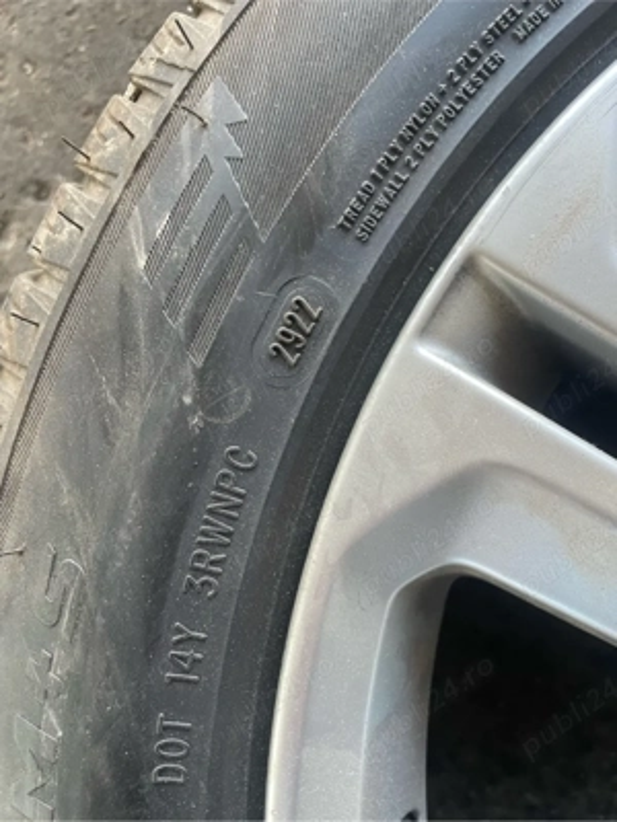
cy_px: 411
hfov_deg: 53.1
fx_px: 618
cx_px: 308
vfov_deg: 67.3
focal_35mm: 26
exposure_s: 1/60
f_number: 1.6
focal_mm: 4.2
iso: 160
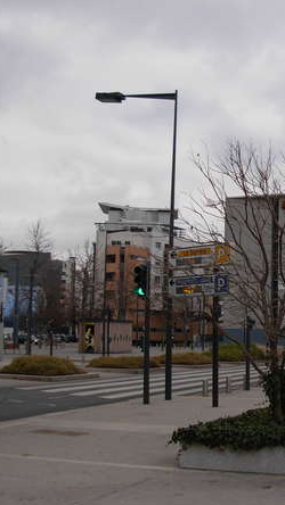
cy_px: 255
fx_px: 752
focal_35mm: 56
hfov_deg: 20.7
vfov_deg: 37.2
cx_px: 288
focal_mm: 6.3
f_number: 2.9
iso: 79
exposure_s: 1/124
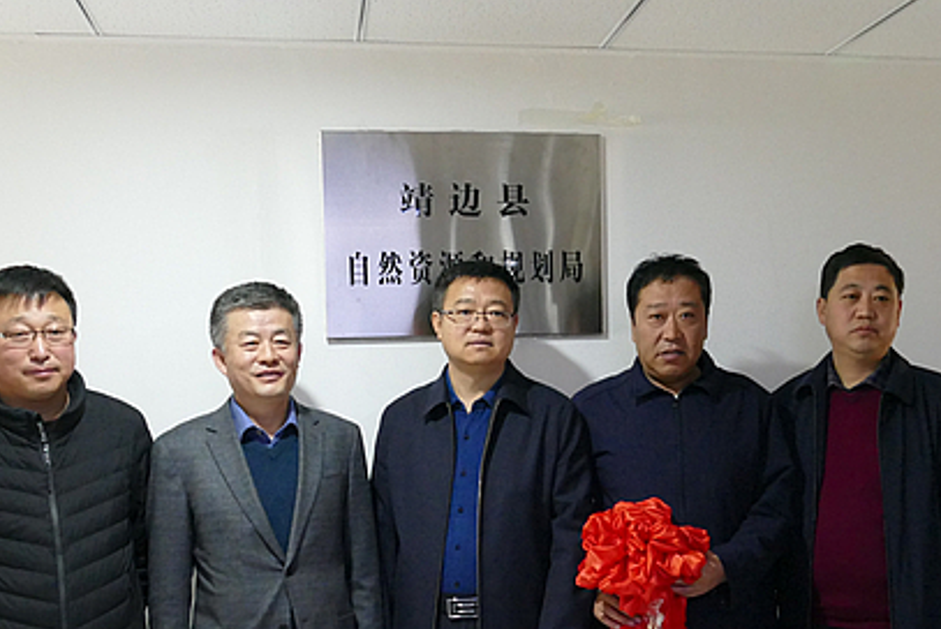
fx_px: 1125
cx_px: 502
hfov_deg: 45.4
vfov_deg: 30.8
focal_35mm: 43
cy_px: 459
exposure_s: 1/40
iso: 1600
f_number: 2.8
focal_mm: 9.12
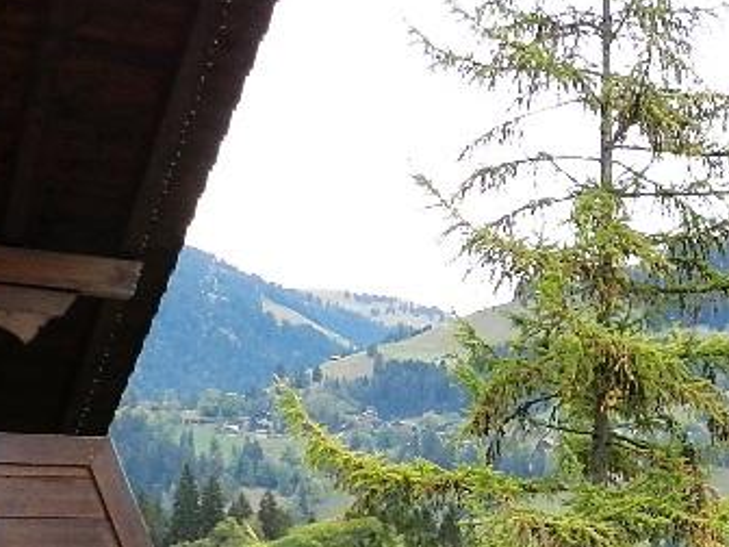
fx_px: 1474
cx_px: 666
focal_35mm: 70
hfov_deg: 26.8
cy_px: 562
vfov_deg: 20.3
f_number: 3.4
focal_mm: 4
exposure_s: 1/200
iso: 220
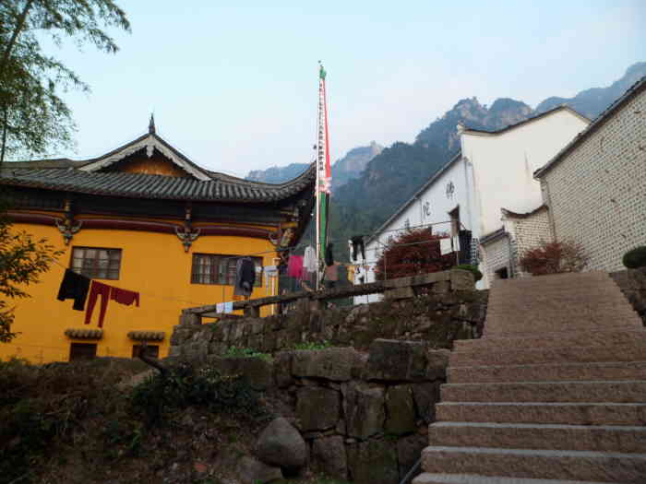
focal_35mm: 26
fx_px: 485
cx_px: 323
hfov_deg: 67.3
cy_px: 242
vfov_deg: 53.1
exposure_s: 1/125
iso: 100
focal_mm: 4.9
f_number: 3.3
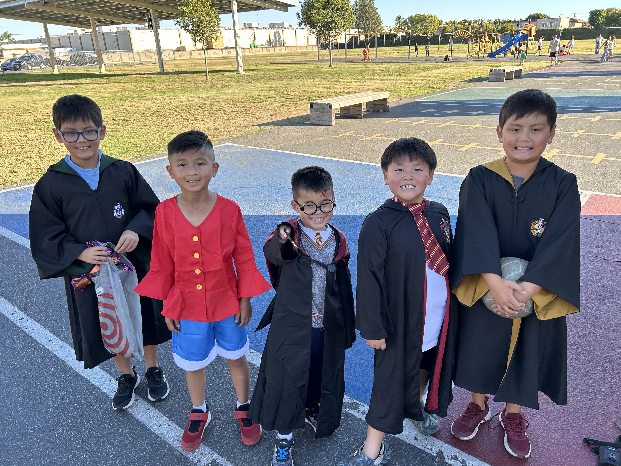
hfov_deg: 67.3
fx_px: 466
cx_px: 310
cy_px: 233
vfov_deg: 53.1
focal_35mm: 26
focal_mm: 5.7
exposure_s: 1/601
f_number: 1.5
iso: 50
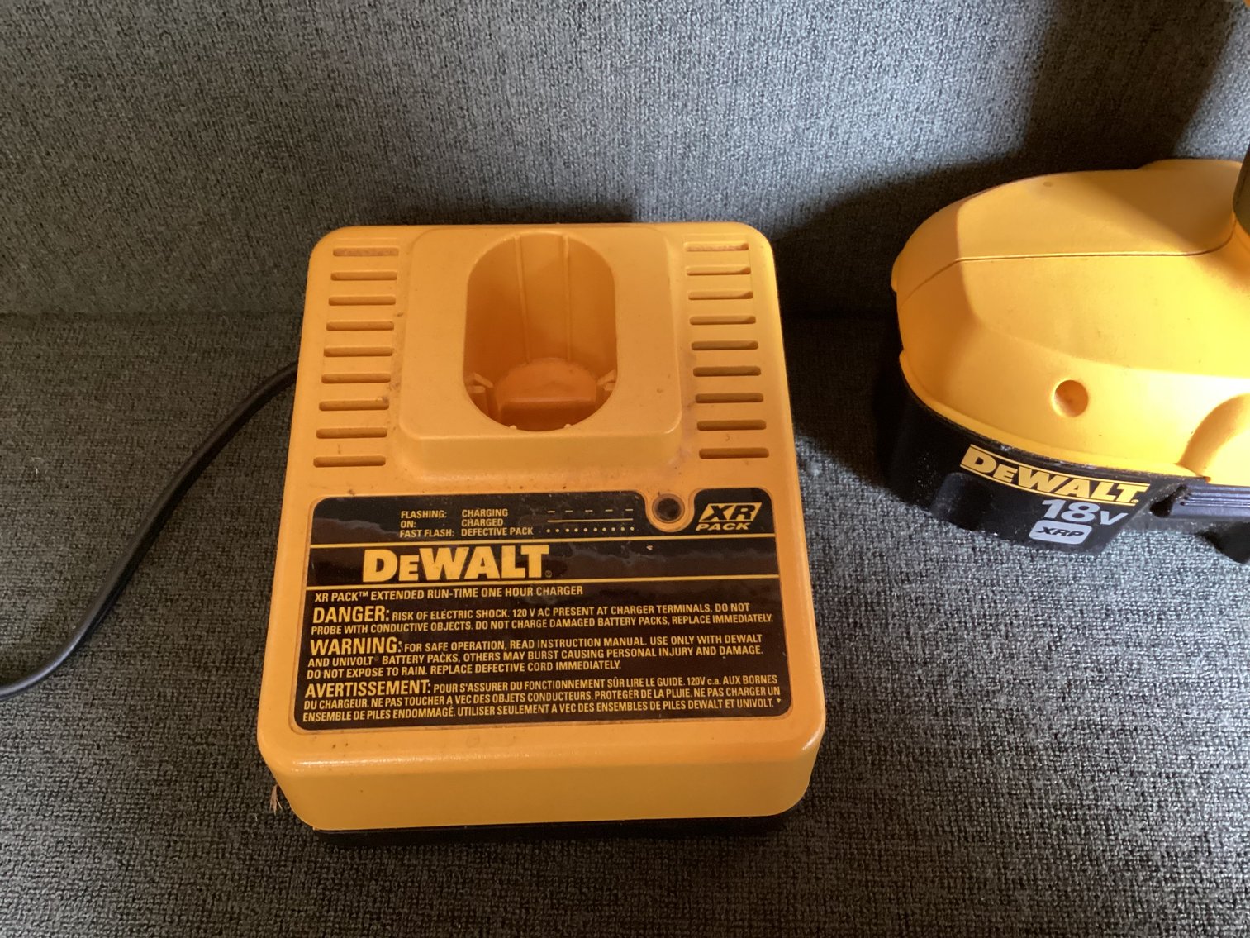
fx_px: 1120
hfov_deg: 58.3
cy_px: 469
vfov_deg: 45.4
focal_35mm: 31
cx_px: 625
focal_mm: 3.3
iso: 500
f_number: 2.4
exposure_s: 1/30
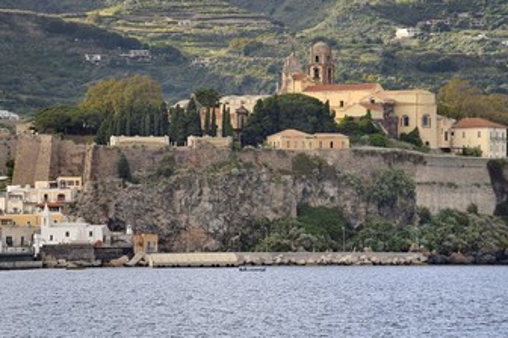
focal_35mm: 250
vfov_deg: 5.5
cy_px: 143
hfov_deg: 8.2
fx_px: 3528
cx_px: 198
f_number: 5.6
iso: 200
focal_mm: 200
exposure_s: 1/500
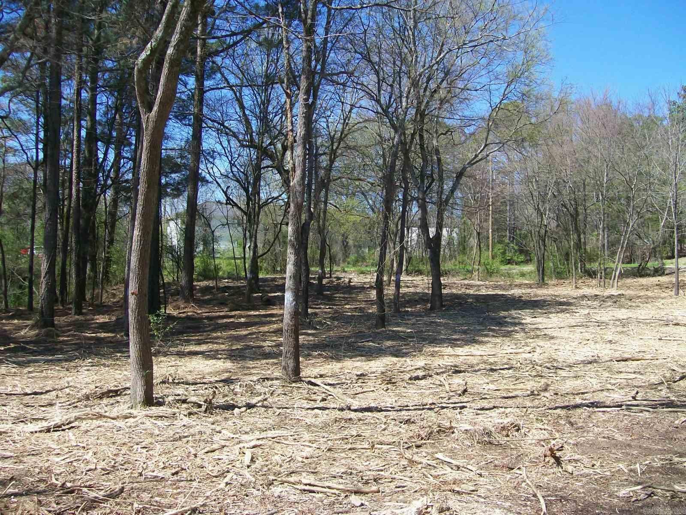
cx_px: 343
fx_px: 713
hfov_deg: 51.4
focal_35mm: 36
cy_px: 258
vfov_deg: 39.7
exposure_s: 1/810
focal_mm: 6
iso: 80
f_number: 2.7
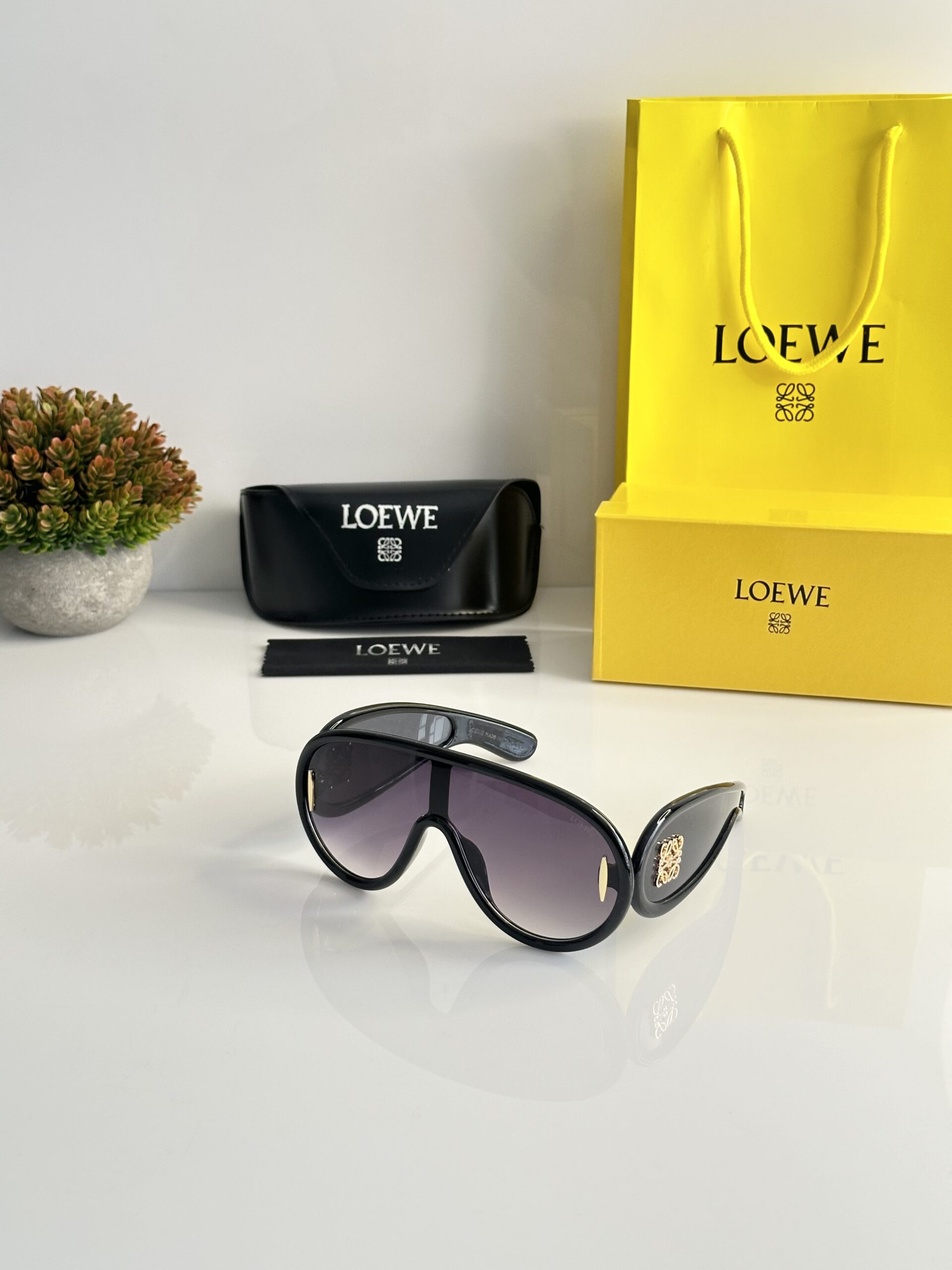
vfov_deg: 39.7
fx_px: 1760
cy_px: 635
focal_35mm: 48
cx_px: 476
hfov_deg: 30.3
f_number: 1.78
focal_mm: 6.86
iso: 100
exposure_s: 1/60
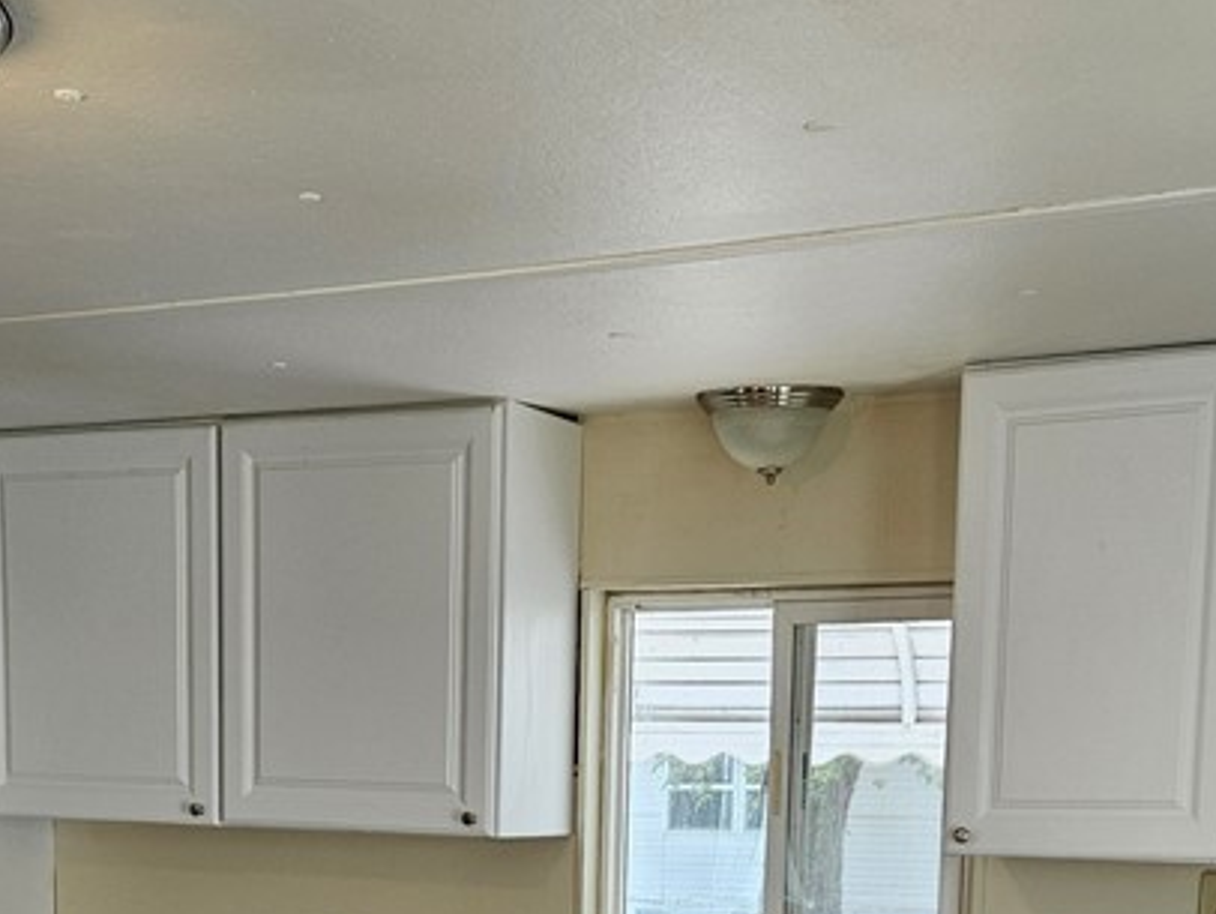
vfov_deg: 23.4
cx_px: 563
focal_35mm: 58
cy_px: 1049
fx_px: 2039
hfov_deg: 33.2
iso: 64
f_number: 1.8
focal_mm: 5.4
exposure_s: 1/120
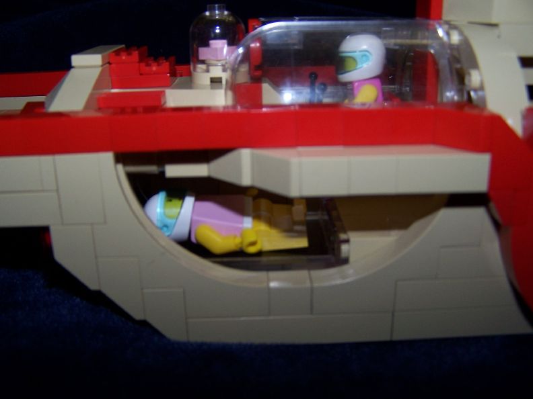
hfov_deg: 49.0
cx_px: 266
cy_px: 200
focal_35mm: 38
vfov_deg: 37.7
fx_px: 585
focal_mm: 6.3
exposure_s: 1/60
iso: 80
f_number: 2.8
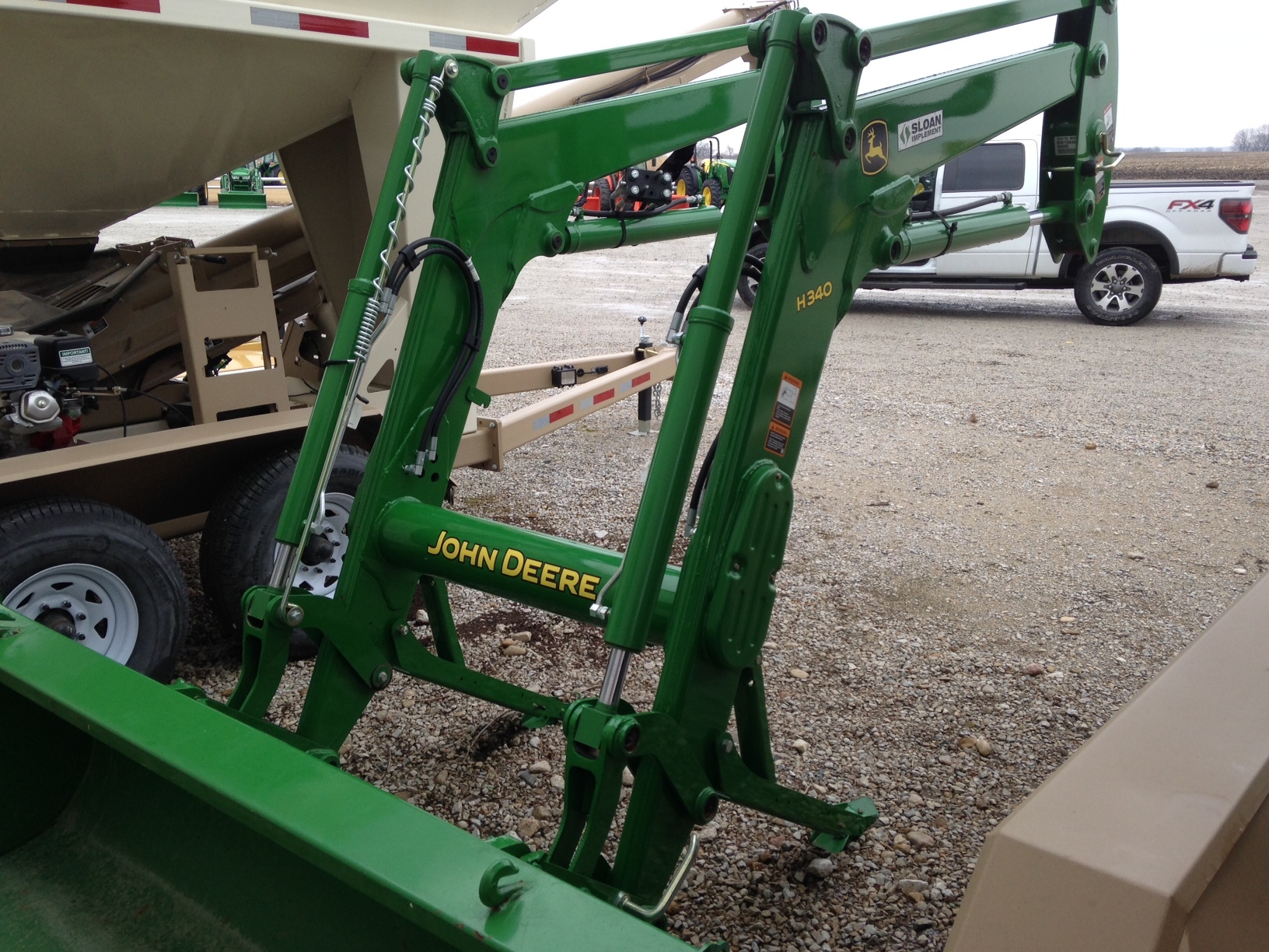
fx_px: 1210
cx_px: 634
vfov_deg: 42.9
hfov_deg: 55.4
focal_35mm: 33
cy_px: 476
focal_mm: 4.12
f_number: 2.4
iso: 50
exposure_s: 1/125
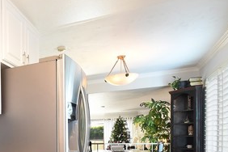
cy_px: 141
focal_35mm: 34
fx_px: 215
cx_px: 6
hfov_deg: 47.5
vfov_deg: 36.2
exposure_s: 1/10
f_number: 8
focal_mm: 10
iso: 800
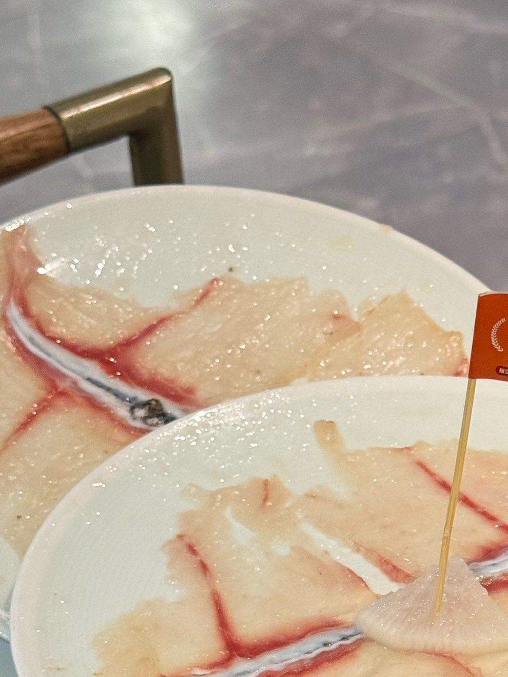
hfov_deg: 14.3
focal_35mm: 102
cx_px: 494
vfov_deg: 19.0
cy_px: 575
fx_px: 1996
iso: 250
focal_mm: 6.86
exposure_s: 1/33
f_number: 1.78
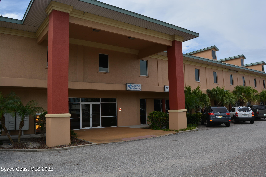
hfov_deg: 67.4
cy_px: 88
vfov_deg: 47.9
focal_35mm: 27
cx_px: 133
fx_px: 199
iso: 100
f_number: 9
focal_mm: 18
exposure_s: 1/200
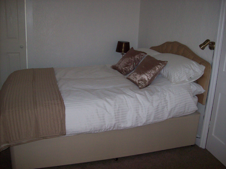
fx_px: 235
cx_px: 113
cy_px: 84
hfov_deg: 51.4
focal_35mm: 36
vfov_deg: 39.6
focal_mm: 6
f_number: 2.7
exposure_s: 1/64
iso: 200
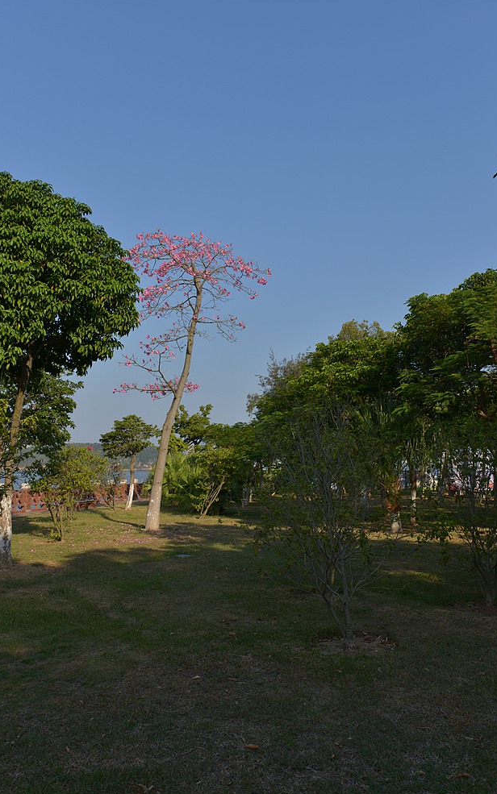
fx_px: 650
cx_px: 253
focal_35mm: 30
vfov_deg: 62.9
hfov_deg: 41.9
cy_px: 401
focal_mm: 29
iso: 100
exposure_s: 1/400
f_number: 8
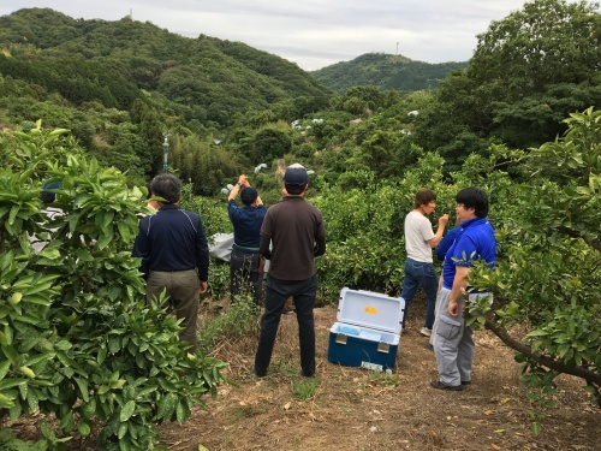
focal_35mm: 29
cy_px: 226
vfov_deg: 48.2
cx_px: 300
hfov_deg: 61.7
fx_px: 503
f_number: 2.2
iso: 25
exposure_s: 1/349
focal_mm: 4.15
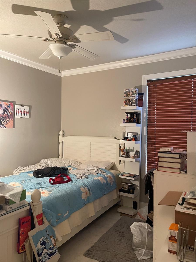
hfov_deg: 54.9
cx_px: 98
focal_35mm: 25
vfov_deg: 69.4
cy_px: 131
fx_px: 189
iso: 500
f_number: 1.6
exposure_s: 1/60
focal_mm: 5.1
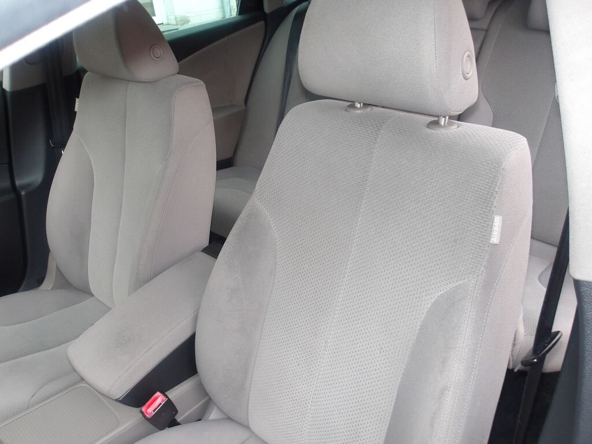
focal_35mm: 27
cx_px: 296
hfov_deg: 65.3
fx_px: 462
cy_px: 222
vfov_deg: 51.4
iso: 200
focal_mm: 4.9
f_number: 3
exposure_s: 1/15
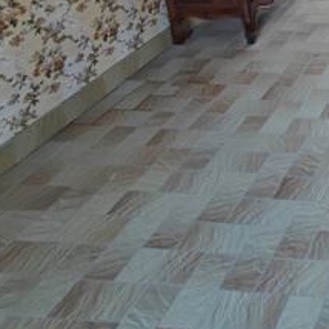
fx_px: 462
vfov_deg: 31.8
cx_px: 483
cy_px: -78
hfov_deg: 27.8
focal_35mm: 43
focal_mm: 2.16
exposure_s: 1/33
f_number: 2.2
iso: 800
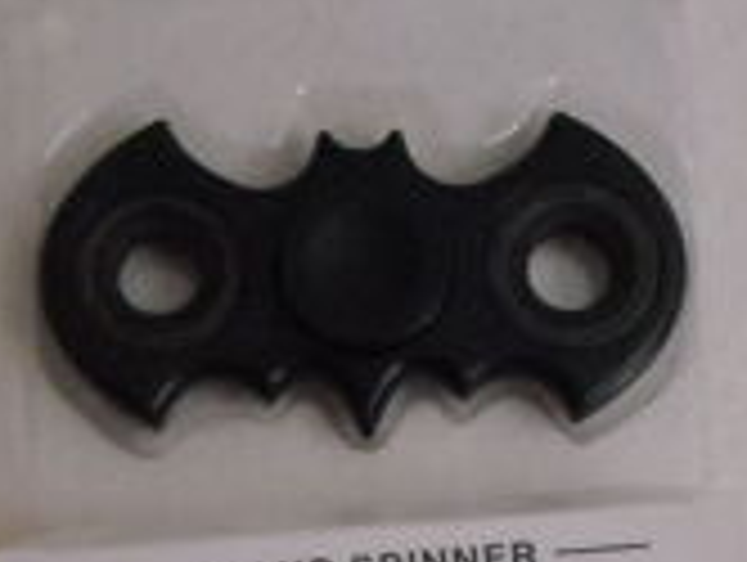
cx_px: 261
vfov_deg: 14.4
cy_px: 616
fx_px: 2183
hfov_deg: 19.4
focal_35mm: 101
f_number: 2.8
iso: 800
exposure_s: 1/42
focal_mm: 5.7
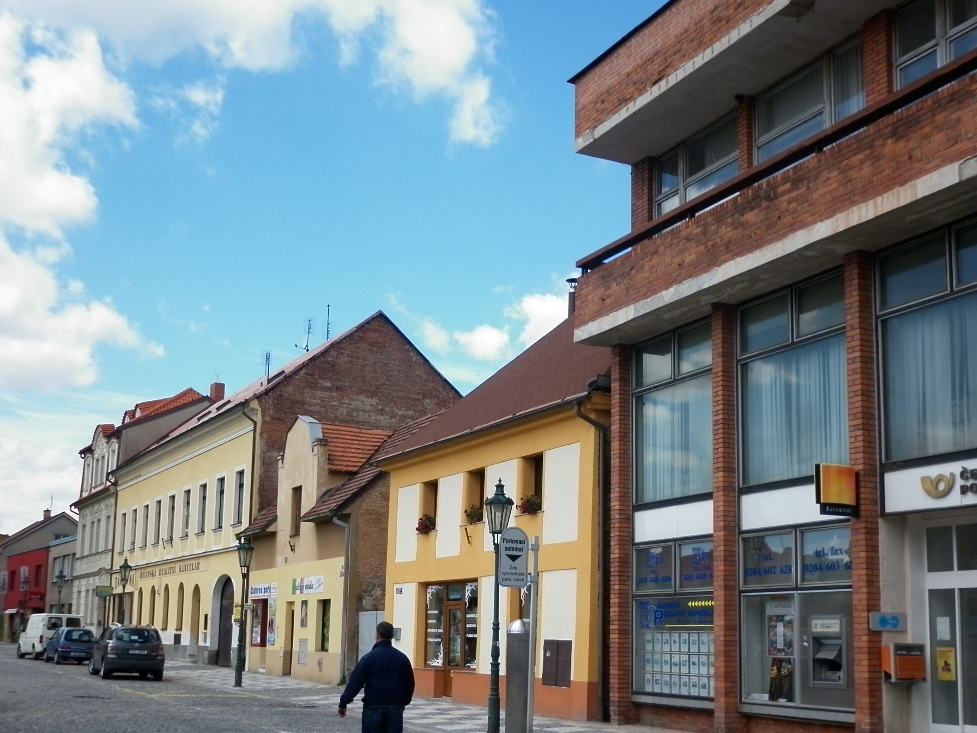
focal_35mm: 41
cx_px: 502
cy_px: 472
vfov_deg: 34.9
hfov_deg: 45.8
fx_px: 1157
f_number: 7.1
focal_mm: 5
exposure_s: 1/160
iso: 80
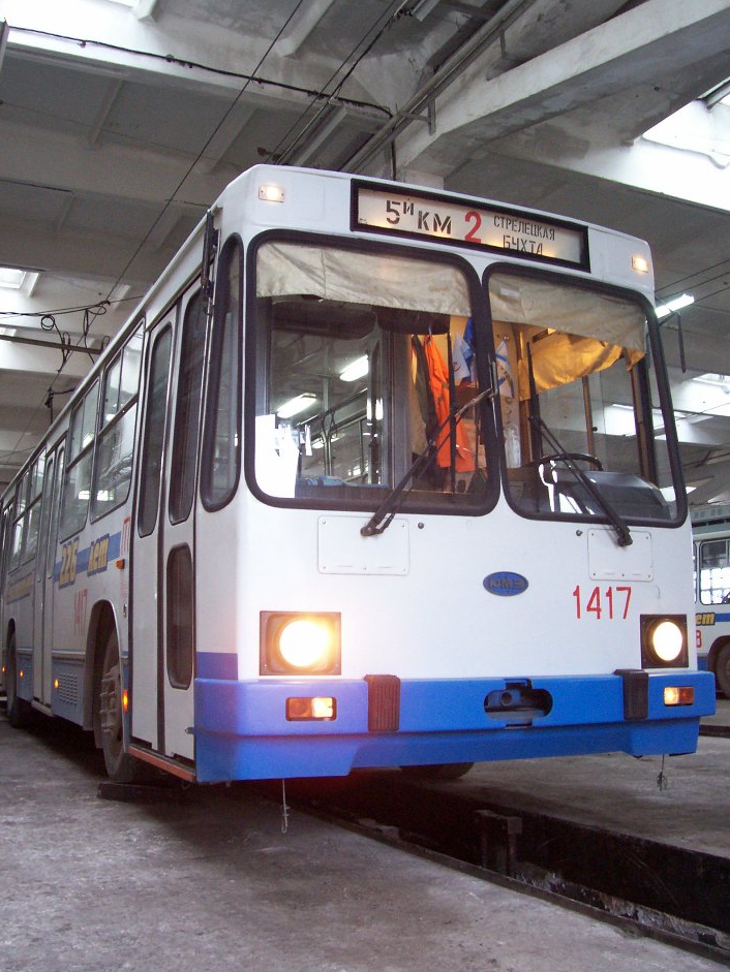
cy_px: 473
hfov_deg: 38.7
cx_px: 343
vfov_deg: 50.1
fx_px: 1040
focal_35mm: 37
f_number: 2.7
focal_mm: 5.6
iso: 160
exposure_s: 1/13
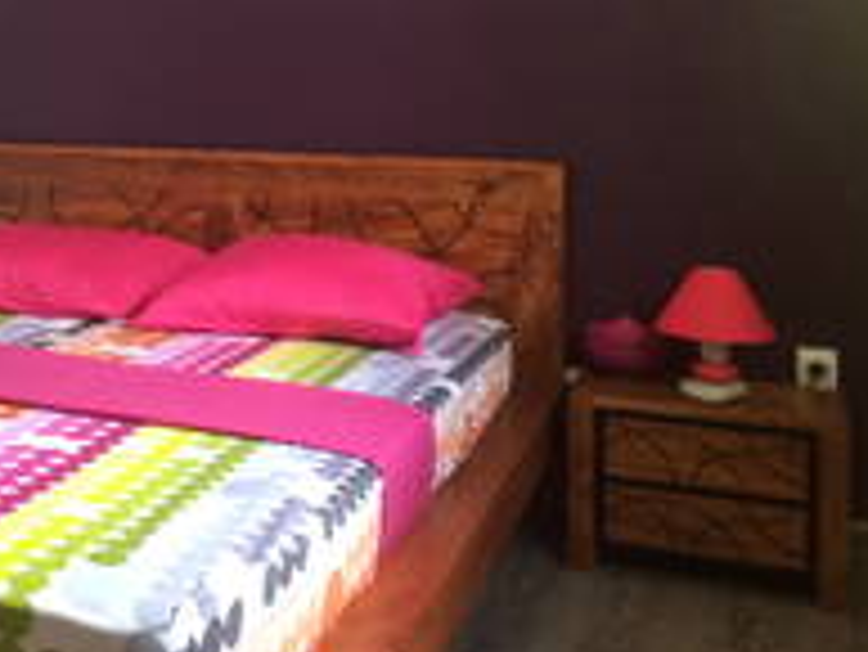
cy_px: 63
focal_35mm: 54
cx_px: 144
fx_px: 1355
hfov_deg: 34.2
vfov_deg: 26.2
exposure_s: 1/33
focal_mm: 4.15
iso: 80
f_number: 2.2
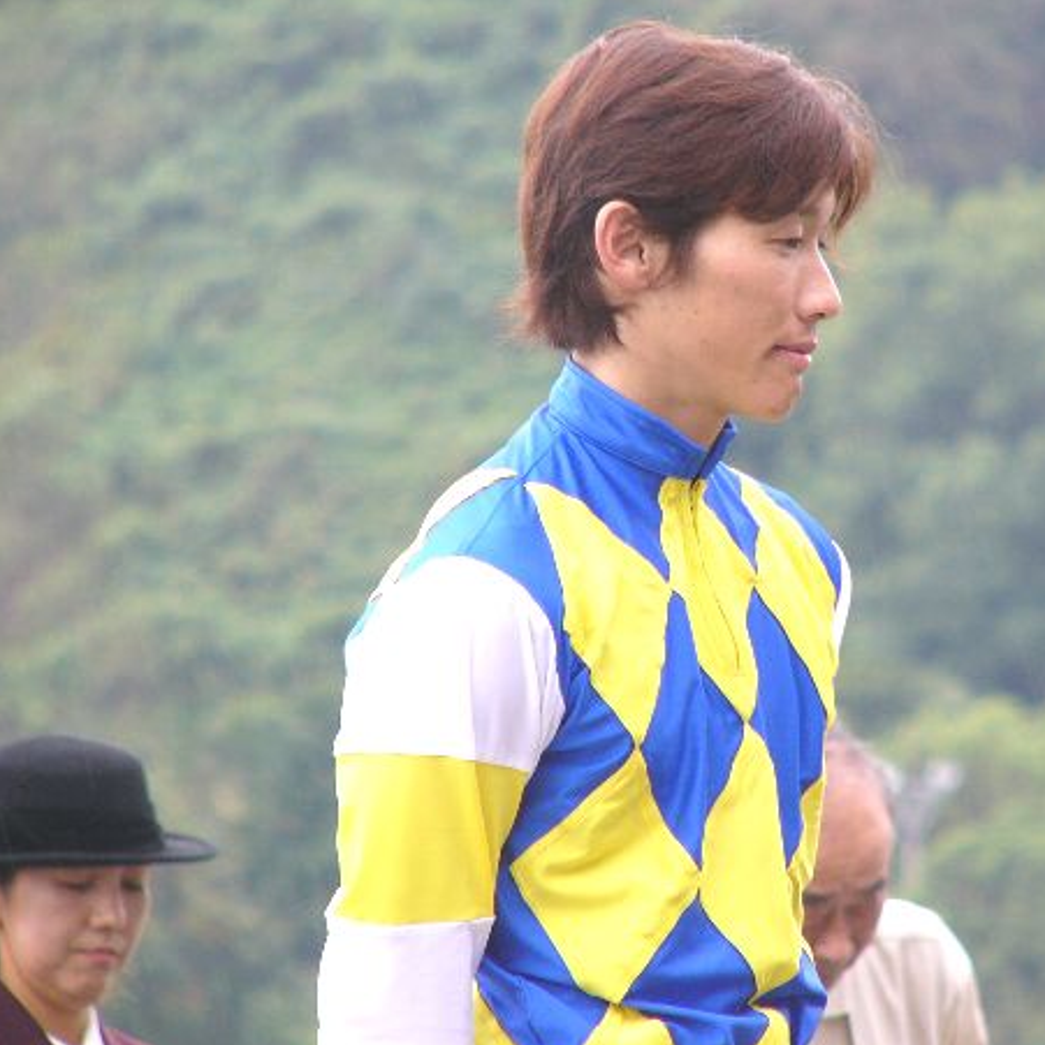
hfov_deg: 4.2
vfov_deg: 4.2
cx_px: 697
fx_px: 14174
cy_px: 510
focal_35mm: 415
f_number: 2.8
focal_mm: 55.1
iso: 75
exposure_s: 1/50
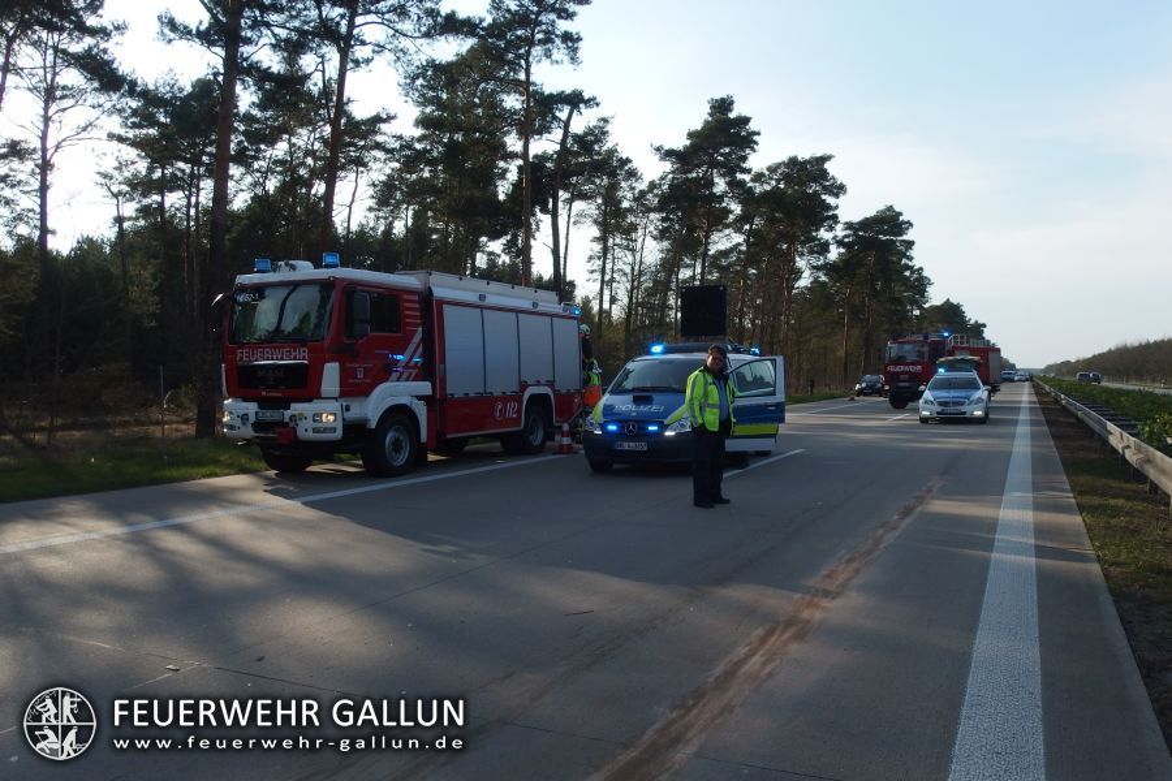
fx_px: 846
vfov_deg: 49.6
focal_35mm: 26
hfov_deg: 69.4
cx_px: 586
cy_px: 390
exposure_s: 1/800
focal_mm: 4.7
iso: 100
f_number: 4
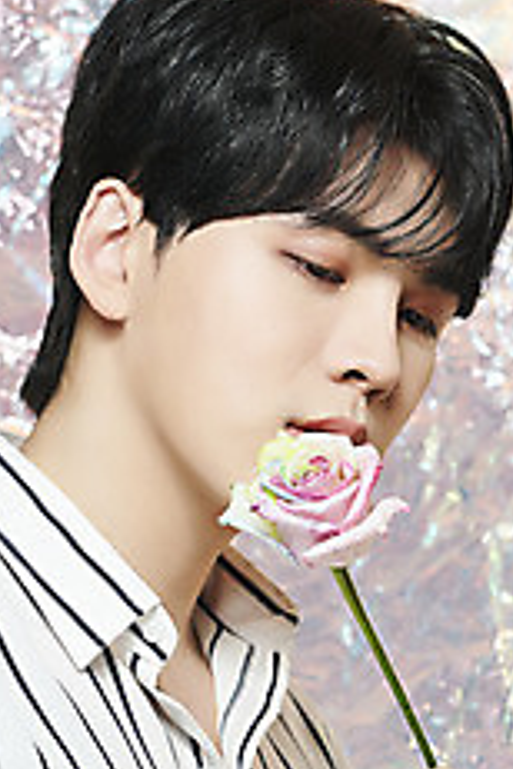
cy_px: 543
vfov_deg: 9.1
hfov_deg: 6.1
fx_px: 4809
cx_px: 348
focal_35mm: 225
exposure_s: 1/125
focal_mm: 130
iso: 64
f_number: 5.6
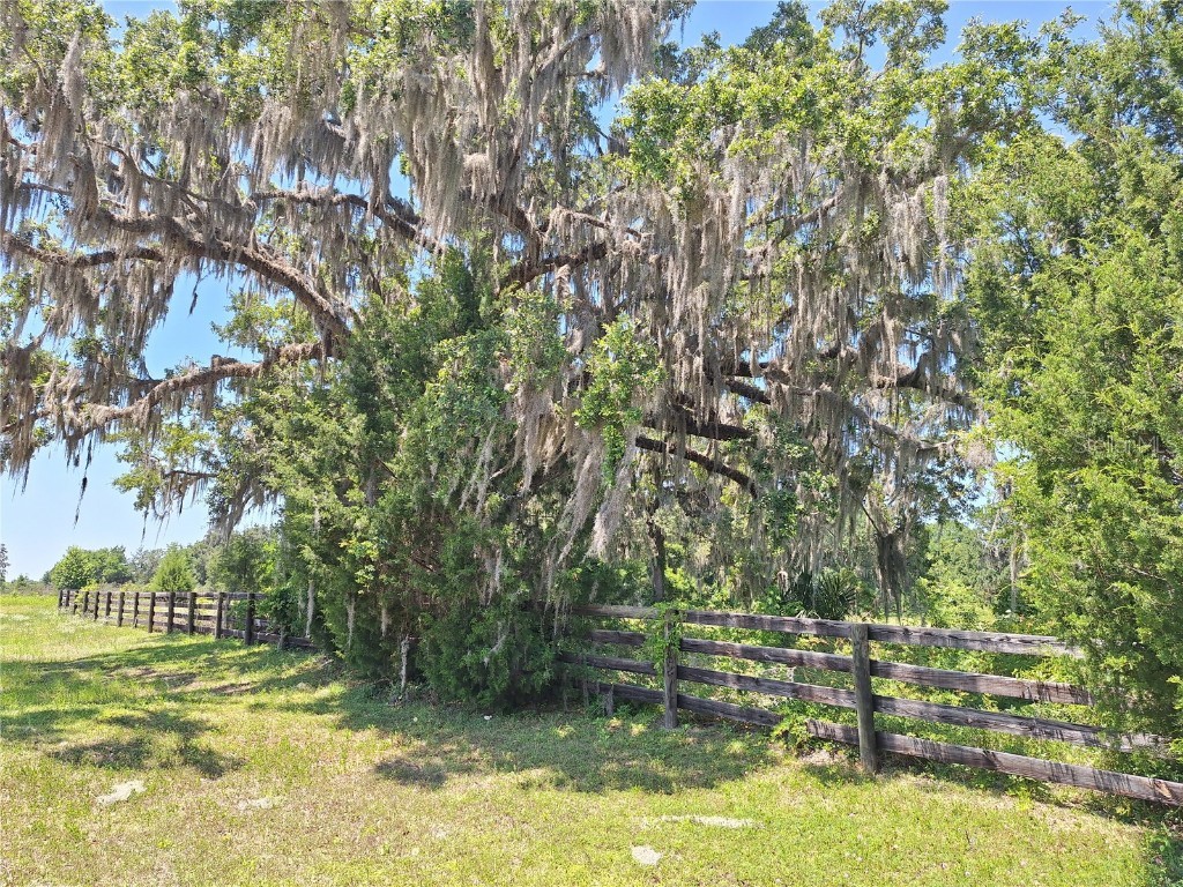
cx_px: 592
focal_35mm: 23
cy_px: 444
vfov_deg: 58.9
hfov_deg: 73.9
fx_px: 786
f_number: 1.8
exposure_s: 1/901
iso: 40
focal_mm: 5.54
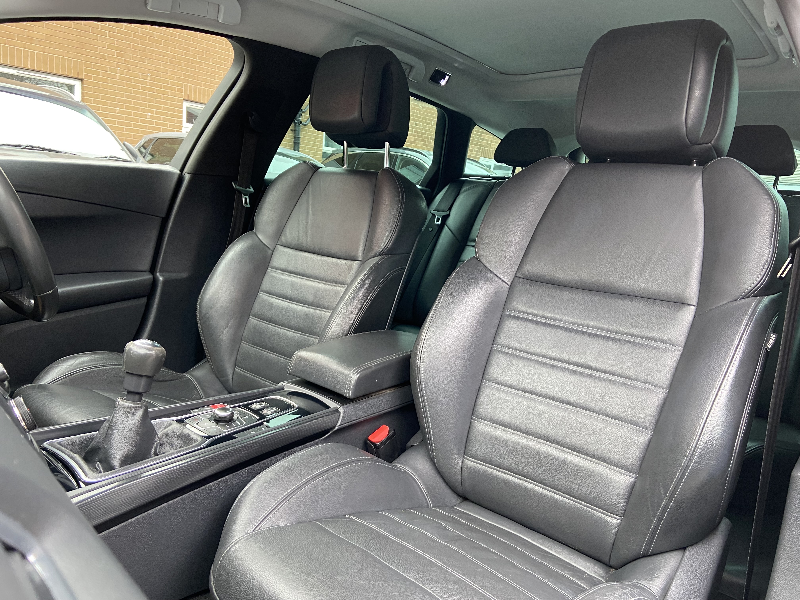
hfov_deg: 67.3
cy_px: 300
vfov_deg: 53.1
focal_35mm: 26
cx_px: 400
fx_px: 601
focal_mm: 4.25
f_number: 1.8
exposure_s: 1/60
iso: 200
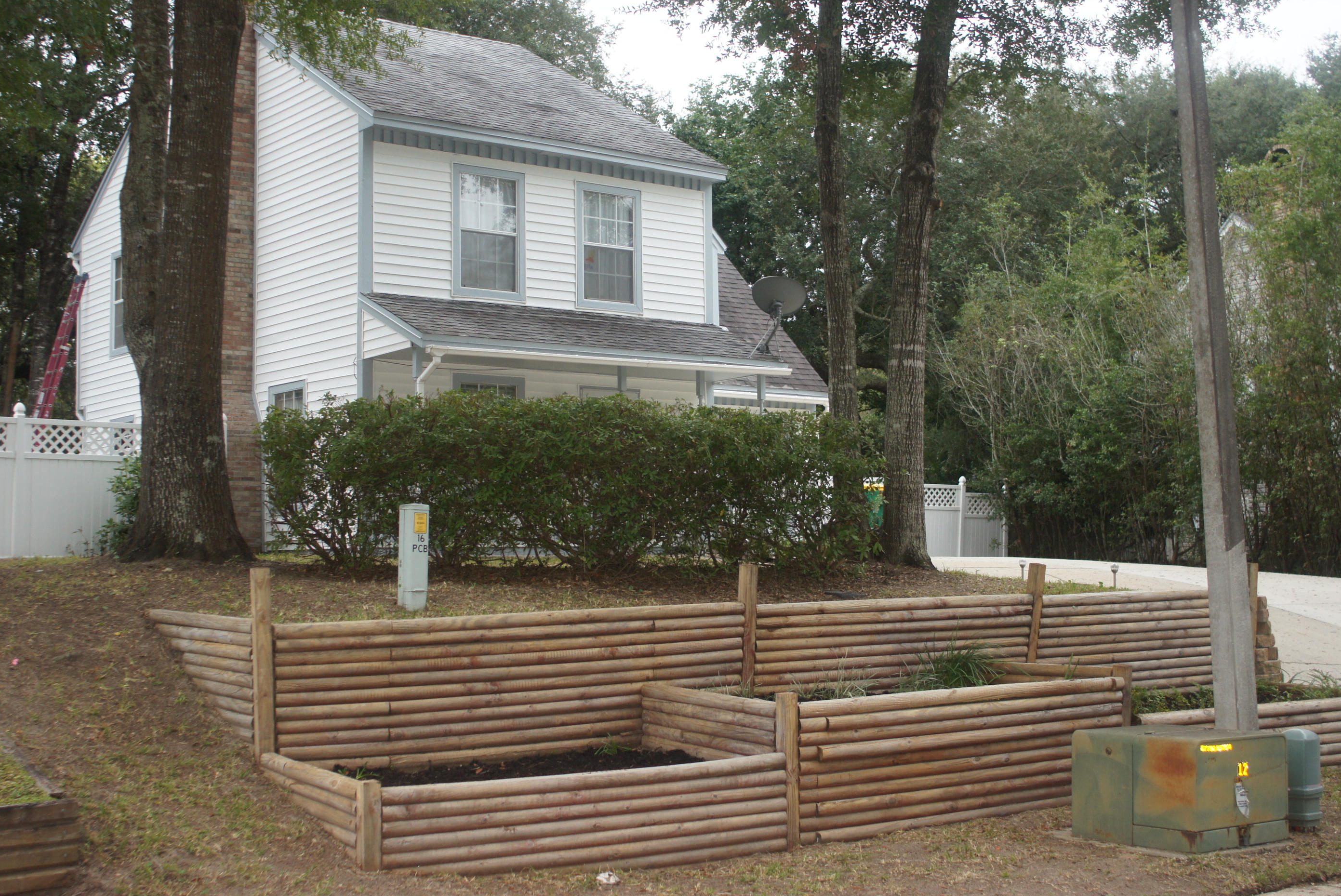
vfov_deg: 29.9
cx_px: 658
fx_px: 1677
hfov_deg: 43.6
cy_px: 418
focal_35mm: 45
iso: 200
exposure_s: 1/160
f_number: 3.2
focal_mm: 28
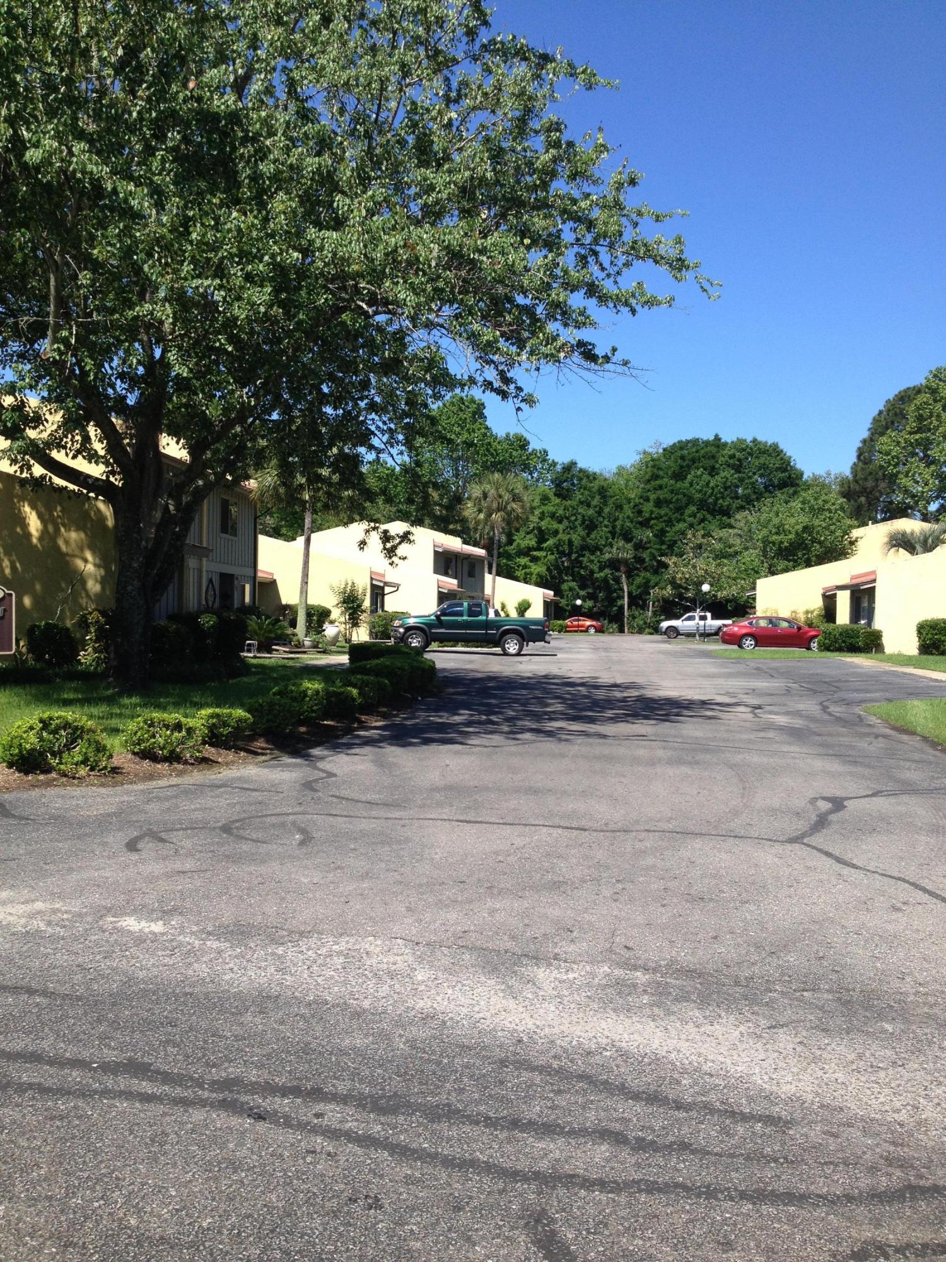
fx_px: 1275
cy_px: 631
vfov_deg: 52.6
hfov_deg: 40.7
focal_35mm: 35
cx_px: 473
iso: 50
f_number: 2.4
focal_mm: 4.28
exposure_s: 1/1200
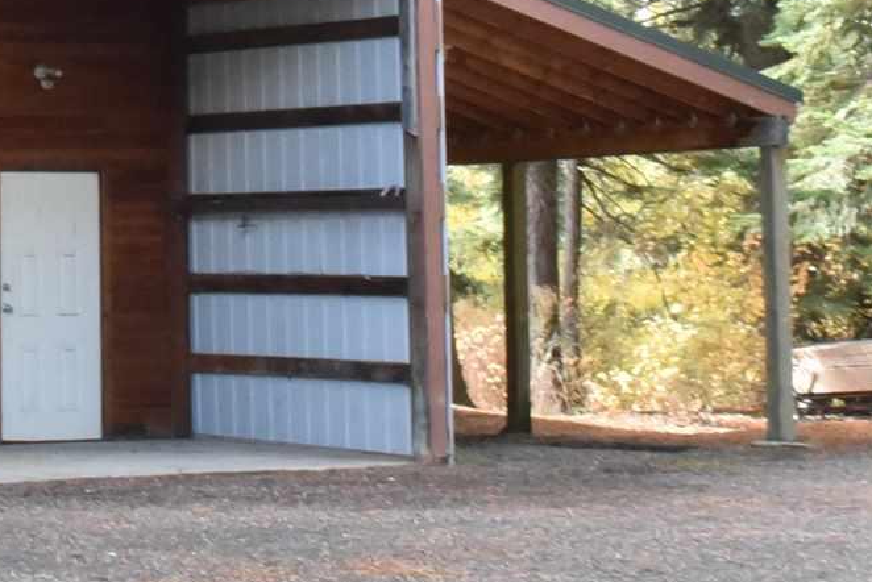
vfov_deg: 10.4
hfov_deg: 15.3
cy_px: -103
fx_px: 3150
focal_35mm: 130
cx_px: -124
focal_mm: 28
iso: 3200
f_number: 22
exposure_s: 1/30
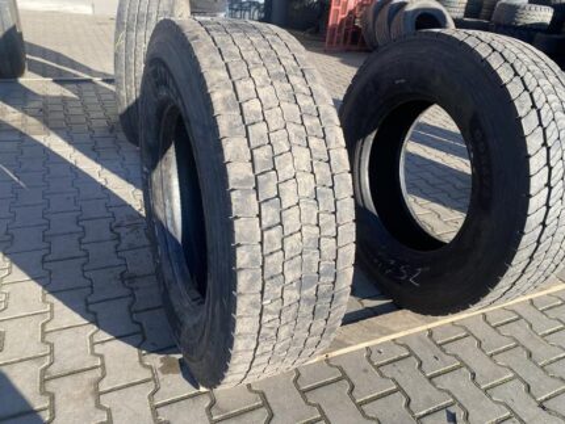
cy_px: 212
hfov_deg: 67.3
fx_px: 425
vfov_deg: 53.1
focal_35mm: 26
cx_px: 282
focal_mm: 4.25
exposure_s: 1/662
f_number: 1.8
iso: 32
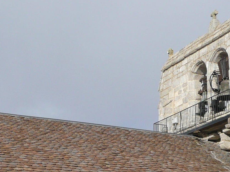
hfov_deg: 23.8
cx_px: 143
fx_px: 545
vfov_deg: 17.6
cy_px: 165
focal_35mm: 82
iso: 100
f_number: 8
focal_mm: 4.6
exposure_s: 1/250
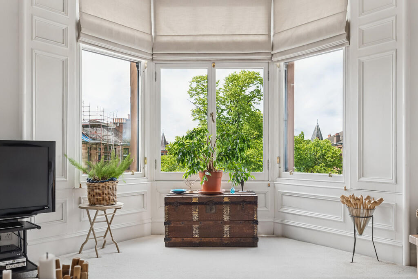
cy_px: 140
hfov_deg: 54.4
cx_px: 209
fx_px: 406
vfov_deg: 37.9
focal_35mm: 35
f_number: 8
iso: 500
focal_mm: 35
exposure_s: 1/100
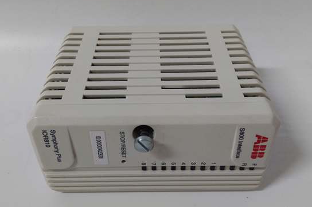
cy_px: 102
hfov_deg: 60.3
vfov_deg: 42.3
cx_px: 154
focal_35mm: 31
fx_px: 268
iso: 341
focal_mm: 3.79
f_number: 2
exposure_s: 1/33
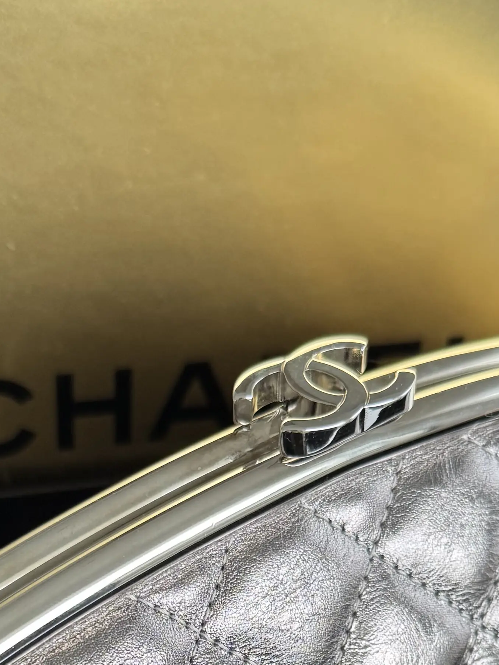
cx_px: 223
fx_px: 1461
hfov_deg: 19.4
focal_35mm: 76
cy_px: 769
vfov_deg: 23.7
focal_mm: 6.76
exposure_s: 1/100
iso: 160
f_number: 1.78
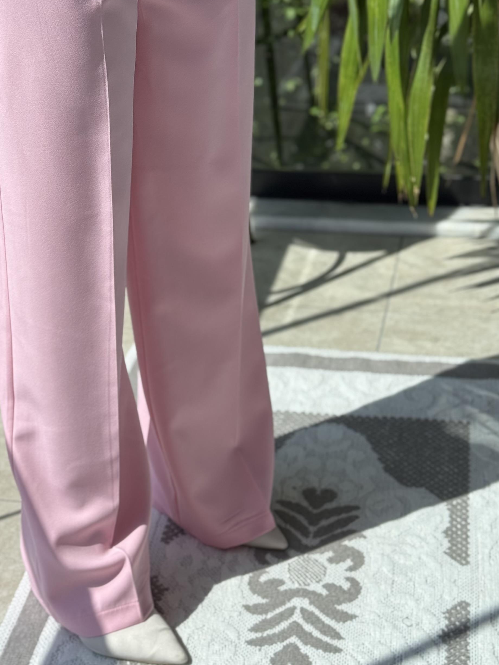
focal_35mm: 79
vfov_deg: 24.4
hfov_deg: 18.6
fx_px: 1519
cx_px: 184
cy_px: 166
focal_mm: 6.76
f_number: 1.78
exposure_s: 1/1312
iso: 64
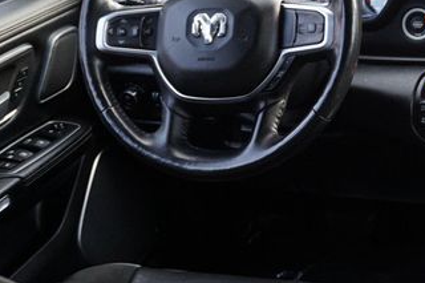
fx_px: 850
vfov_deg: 18.6
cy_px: 36
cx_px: 379
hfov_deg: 27.1
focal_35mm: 72
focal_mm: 24
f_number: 4.5
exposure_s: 1/60
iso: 640
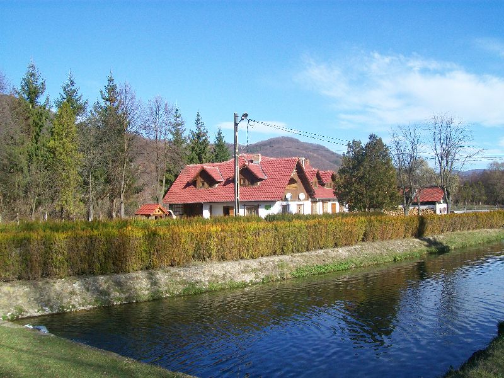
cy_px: 189
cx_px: 252
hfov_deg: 51.4
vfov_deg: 39.7
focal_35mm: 36
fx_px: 524
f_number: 4.8
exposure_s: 1/250
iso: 64
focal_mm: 6
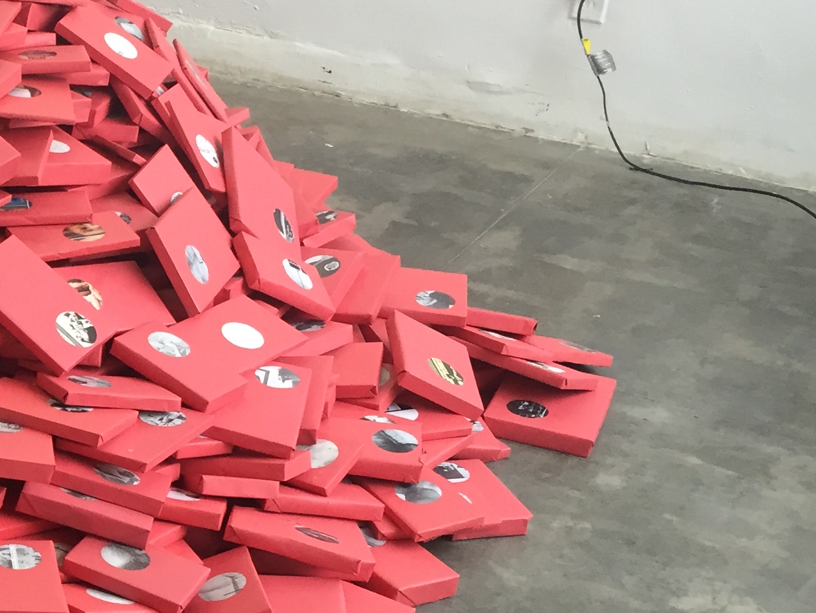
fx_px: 1768
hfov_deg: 23.2
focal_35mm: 75
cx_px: -230
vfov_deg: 19.6
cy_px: 423
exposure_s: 1/30
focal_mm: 4.15
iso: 64
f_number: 2.2
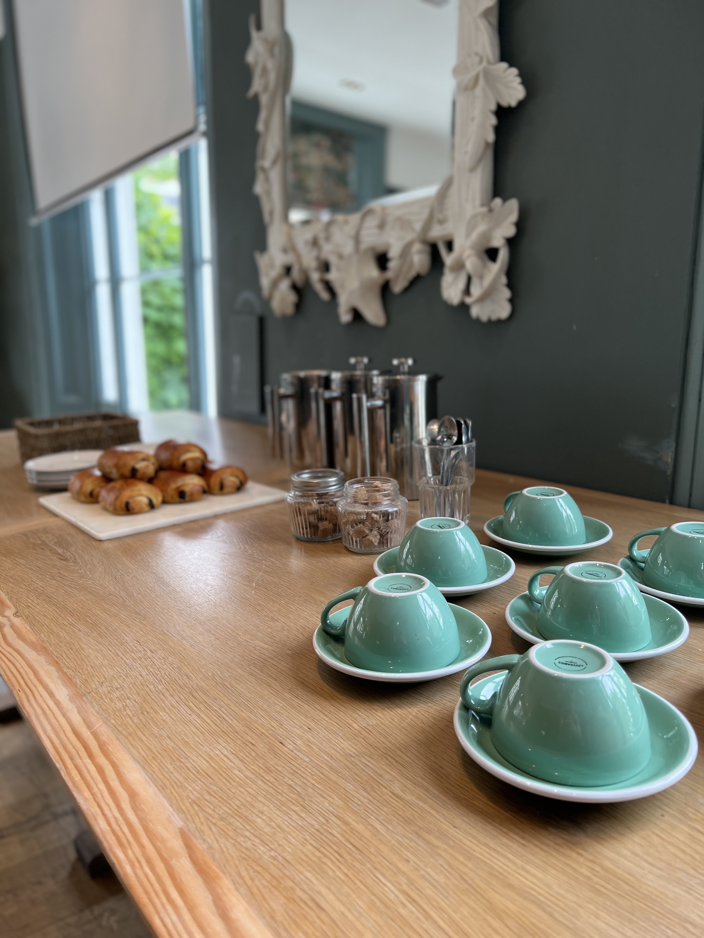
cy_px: 469
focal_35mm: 26
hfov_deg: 53.1
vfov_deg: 67.3
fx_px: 705
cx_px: 352
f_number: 1.5
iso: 64
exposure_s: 1/121
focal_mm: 5.7
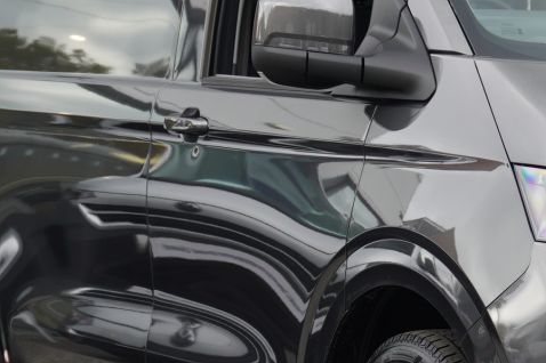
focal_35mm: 176
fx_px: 2662
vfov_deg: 7.8
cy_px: 186
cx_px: 602
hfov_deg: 11.5
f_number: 5.6
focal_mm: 35
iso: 160
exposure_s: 1/60
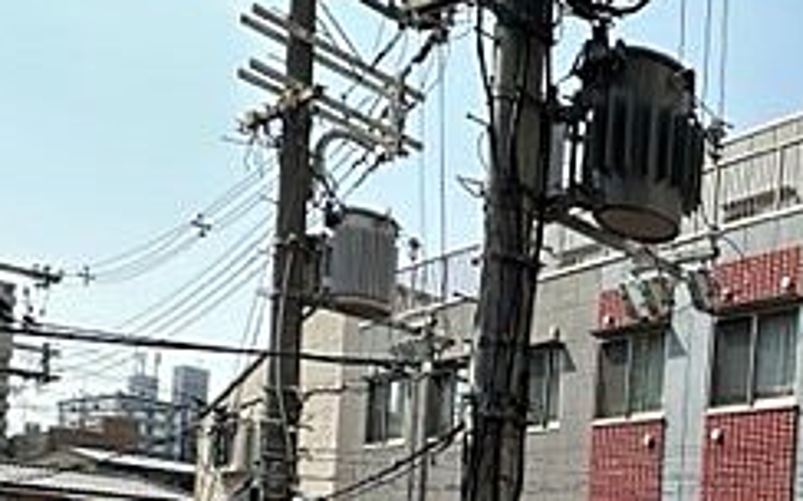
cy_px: 597
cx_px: 938
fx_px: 853
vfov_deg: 28.6
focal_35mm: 39
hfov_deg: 38.7
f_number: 2.2
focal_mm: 2.22
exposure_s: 1/875
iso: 50
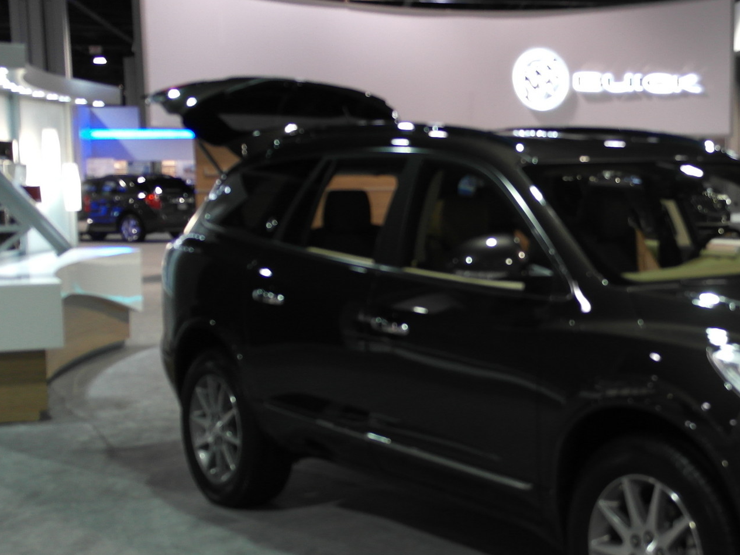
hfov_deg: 32.3
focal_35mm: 57
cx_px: 650
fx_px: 1219
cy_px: 318
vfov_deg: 25.6
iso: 400
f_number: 3.5
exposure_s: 1/25
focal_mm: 20
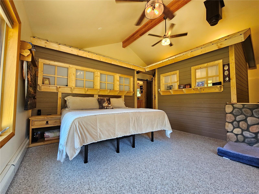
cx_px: 130
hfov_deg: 106.2
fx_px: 97
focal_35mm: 13
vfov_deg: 89.9
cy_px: 97
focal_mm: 2.2
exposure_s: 1/60
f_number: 2.2
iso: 160
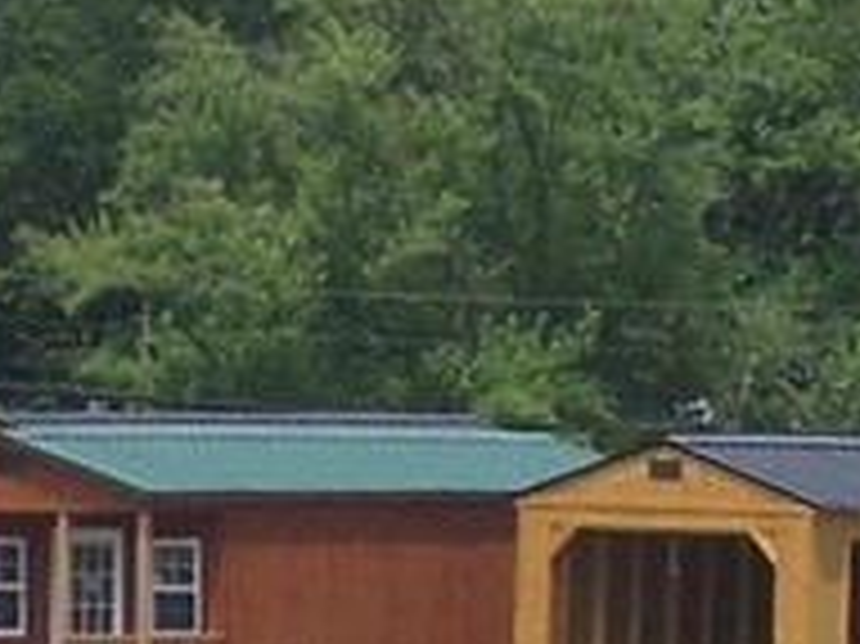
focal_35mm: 708
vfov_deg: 2.1
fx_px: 17579
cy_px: 743
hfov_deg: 2.8
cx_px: 1162
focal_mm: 22
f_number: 4.8
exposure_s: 1/500
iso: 80
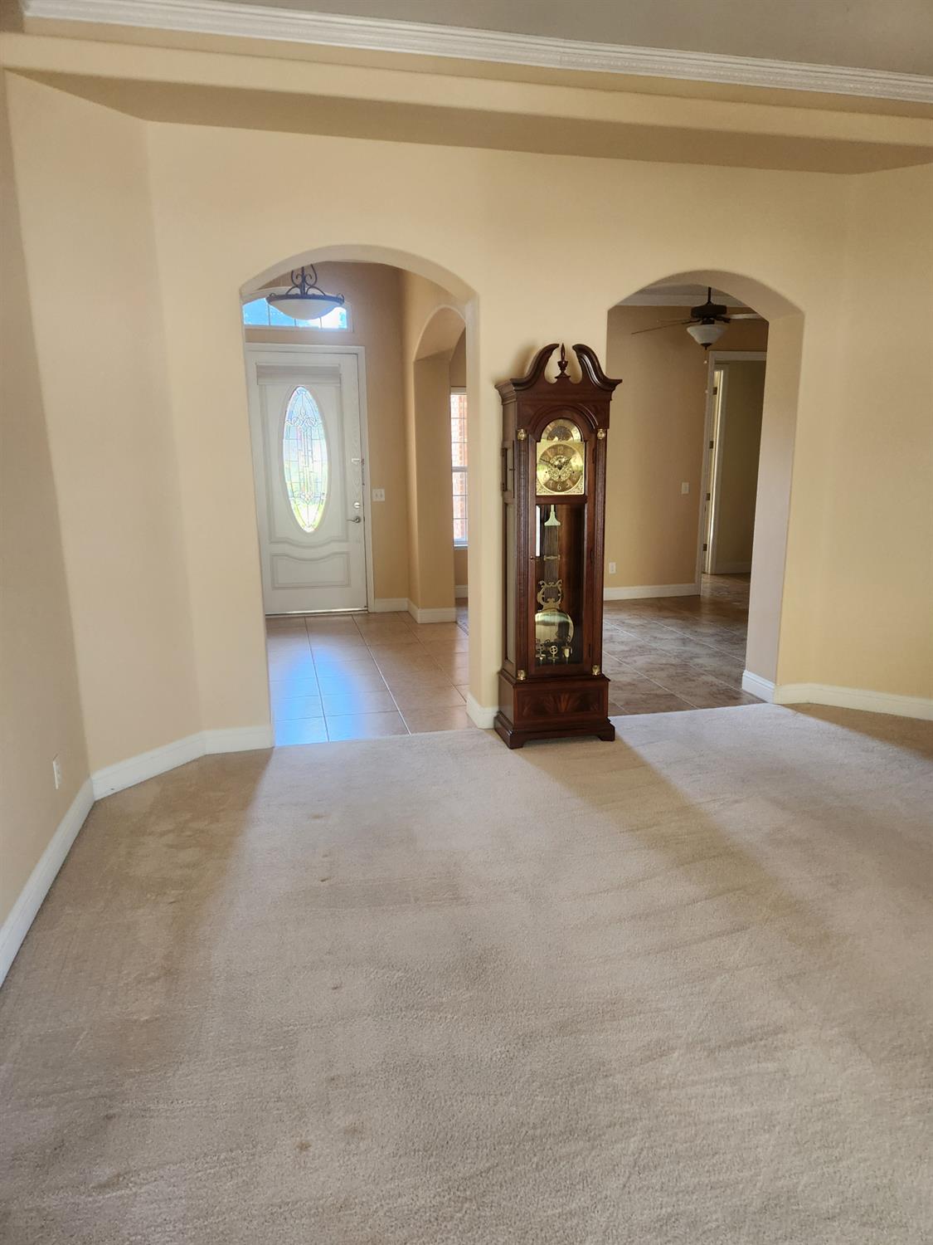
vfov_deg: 73.9
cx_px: 466
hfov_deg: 58.9
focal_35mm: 23
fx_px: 827
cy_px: 622
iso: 200
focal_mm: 5.4
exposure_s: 1/120
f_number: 1.8
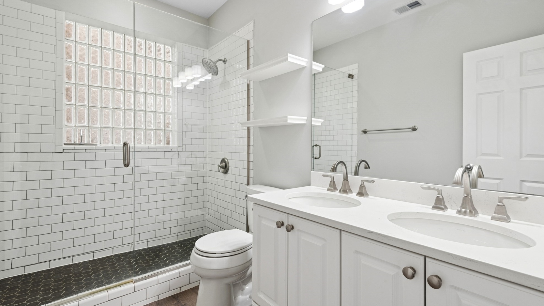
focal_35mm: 17
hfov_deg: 95.9
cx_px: 271
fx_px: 245
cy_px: 152
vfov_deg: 63.9
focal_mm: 16
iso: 400
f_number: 8
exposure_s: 1/15
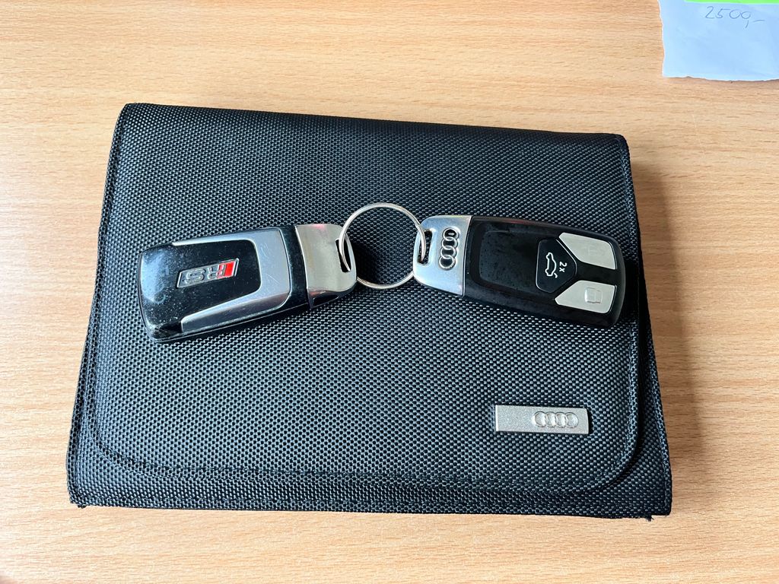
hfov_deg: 67.3
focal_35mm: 26
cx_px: 390
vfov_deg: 53.1
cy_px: 292
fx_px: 585
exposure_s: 1/68
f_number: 1.6
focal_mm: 5.1
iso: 125
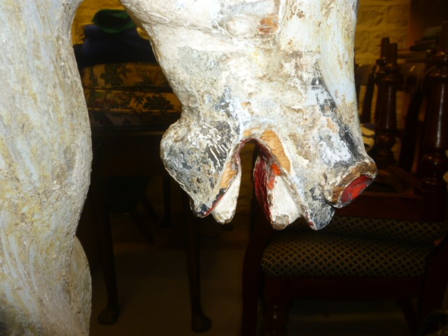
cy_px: 168
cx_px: 224
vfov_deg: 48.2
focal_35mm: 29
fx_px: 375
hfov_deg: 61.7
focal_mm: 5.2
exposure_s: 1/30
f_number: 4
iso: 100
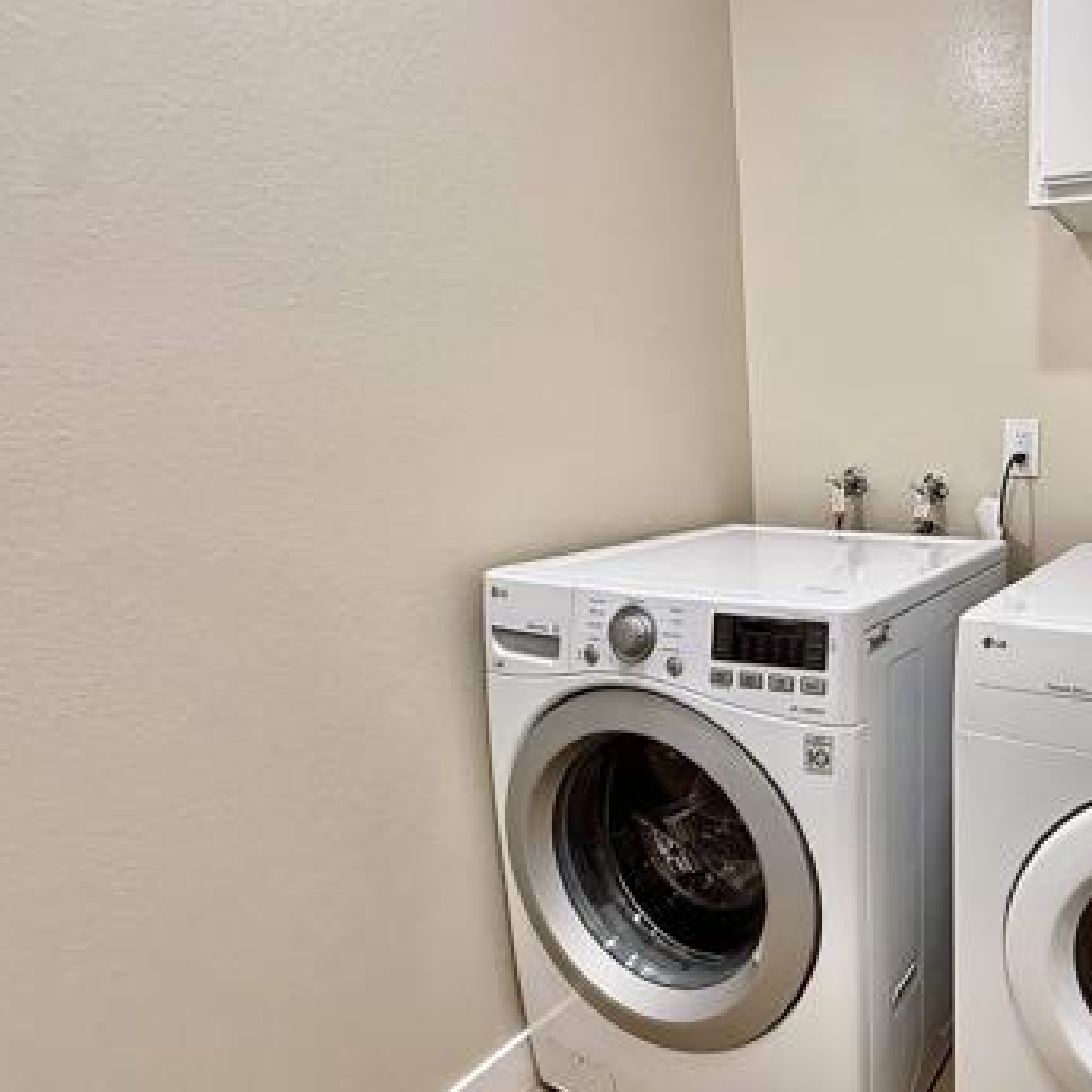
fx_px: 821
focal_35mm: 23
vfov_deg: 67.2
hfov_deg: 59.0
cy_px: 590
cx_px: 949
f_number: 2.2
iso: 320
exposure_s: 1/120
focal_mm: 2.22
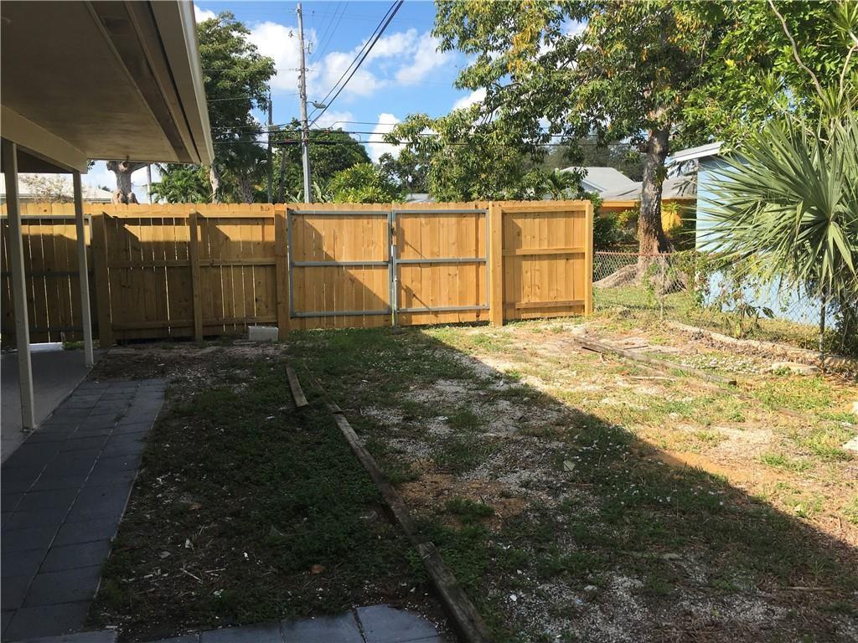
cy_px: 322
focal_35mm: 29
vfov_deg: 48.2
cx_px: 429
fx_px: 719
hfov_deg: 61.7
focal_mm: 4.15
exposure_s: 1/905
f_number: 2.2
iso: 25
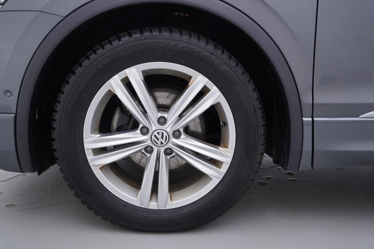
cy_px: 124
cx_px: 187
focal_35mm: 36
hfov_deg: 53.1
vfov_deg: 36.9
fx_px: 374
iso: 125
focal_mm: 24
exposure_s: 1/60
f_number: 3.5
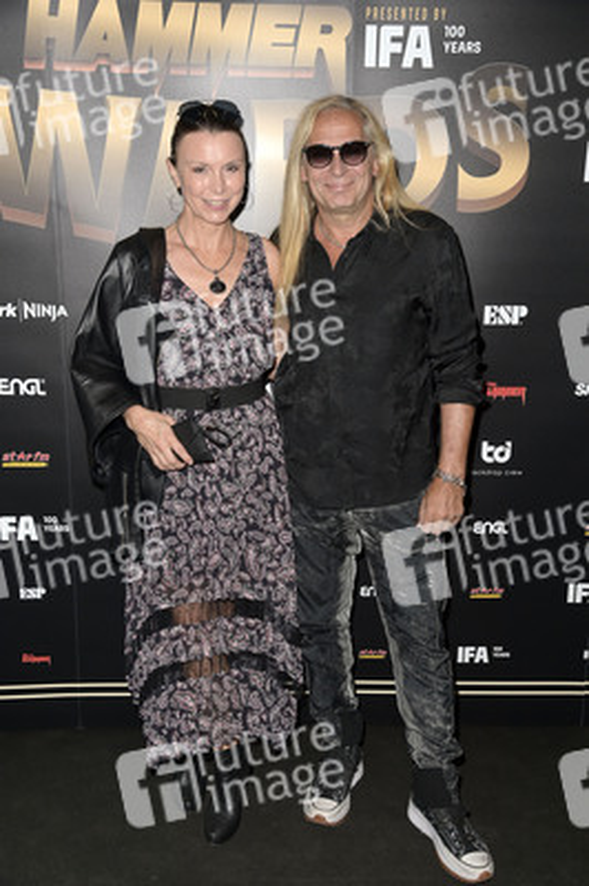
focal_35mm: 38
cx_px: 294
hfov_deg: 35.0
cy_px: 443
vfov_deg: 50.7
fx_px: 934
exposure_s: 1/200
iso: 640
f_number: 5
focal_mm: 38
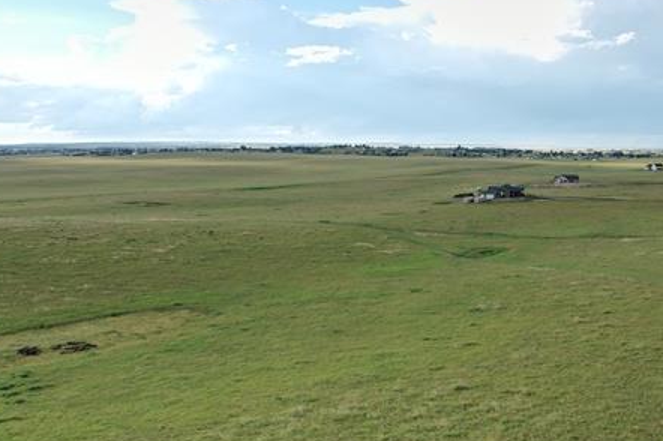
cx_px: 555
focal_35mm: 51
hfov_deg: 37.2
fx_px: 939
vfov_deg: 26.3
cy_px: 300
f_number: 2.8
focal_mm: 8.38
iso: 110
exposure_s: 1/1000
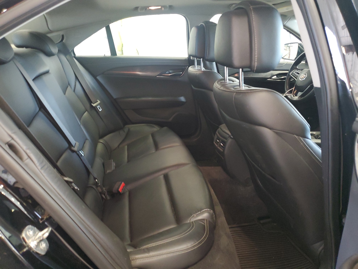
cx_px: 179
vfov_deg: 53.1
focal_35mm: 26
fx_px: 269
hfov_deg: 67.3
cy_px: 134
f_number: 1.5
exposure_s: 1/50
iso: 265
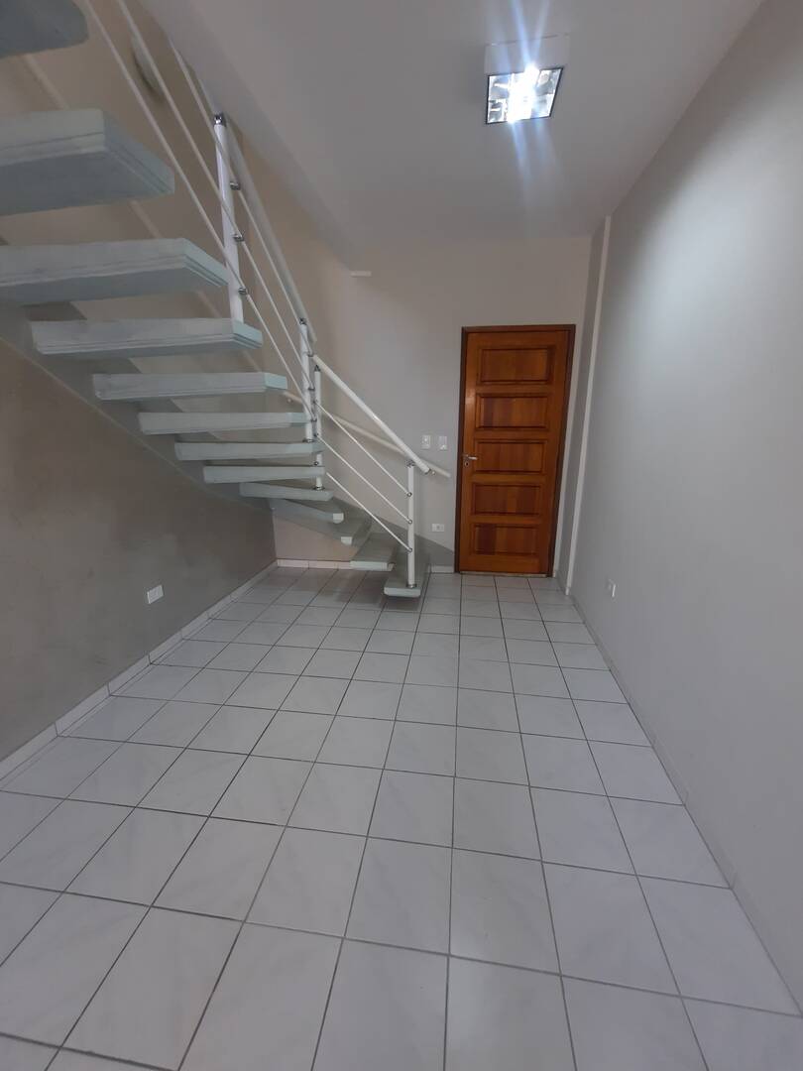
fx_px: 402
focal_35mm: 13
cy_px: 536
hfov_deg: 89.9
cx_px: 402
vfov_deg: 106.2
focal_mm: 1.74
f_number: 2.2
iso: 125
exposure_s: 1/40
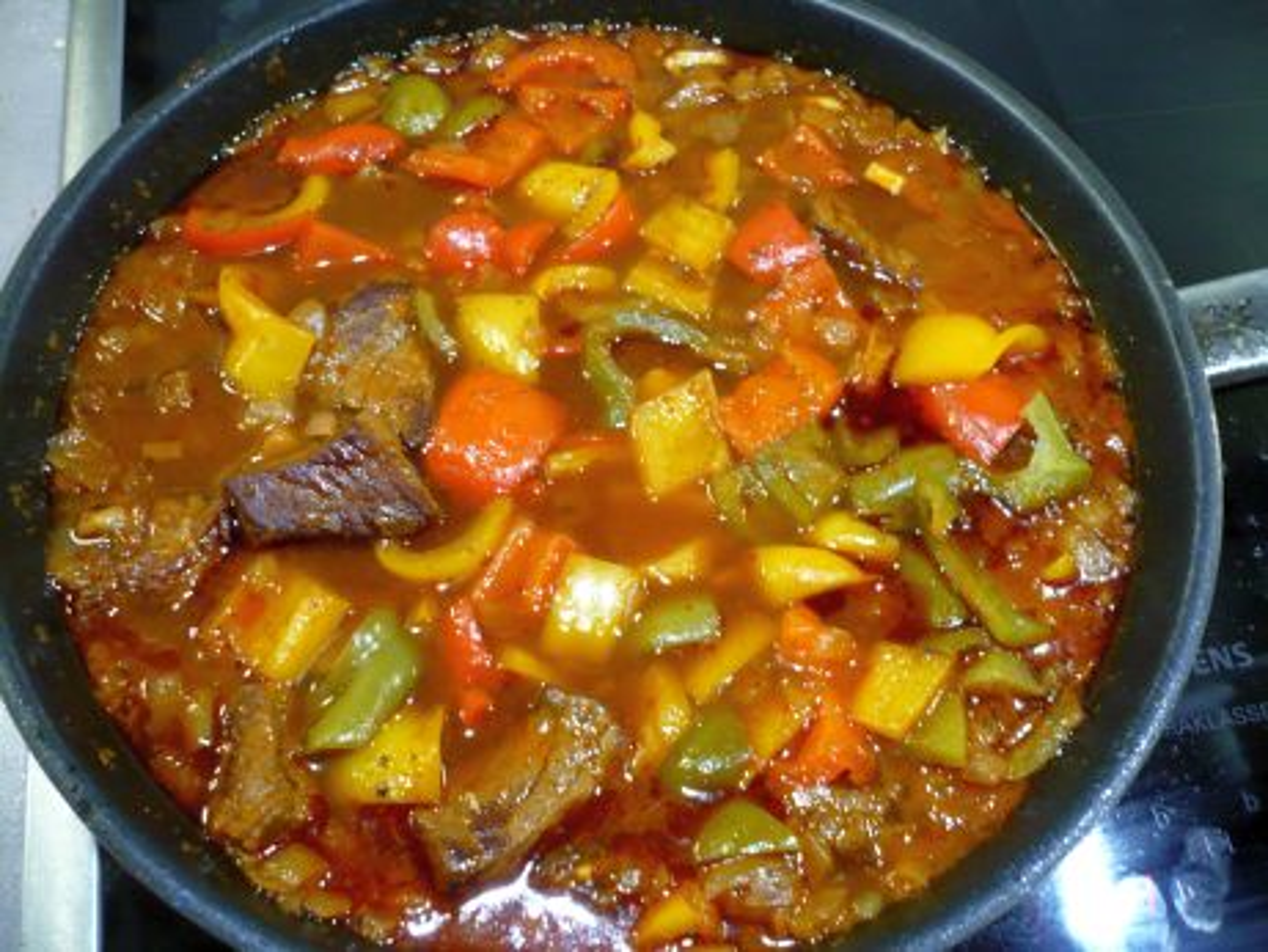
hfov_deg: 52.6
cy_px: 476
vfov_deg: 40.7
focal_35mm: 35
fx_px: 1282
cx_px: 634
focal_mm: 5.8
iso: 200
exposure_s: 1/13
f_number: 2.8
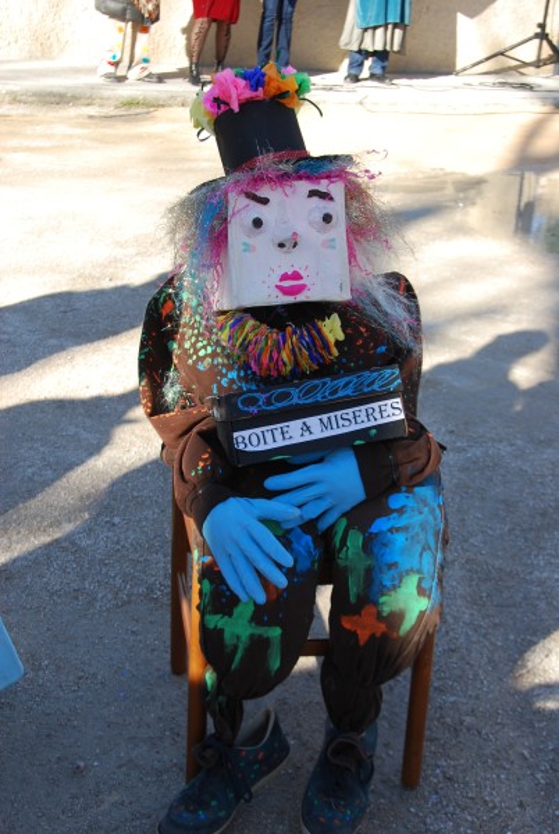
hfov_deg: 25.1
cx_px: 280
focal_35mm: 54
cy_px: 417
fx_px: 1253
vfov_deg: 36.8
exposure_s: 1/200
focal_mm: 36
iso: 200
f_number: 7.1
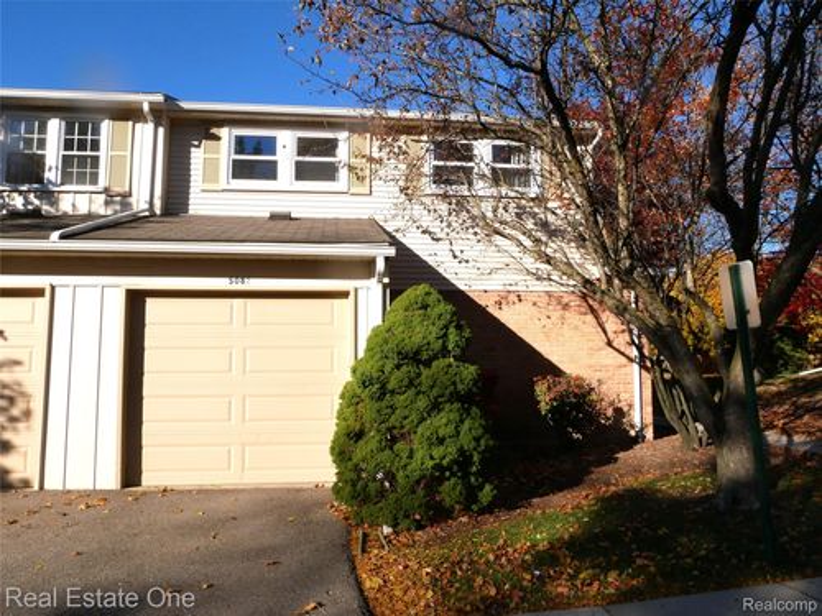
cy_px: 308
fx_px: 617
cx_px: 411
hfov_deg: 67.3
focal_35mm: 26
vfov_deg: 53.1
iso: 200
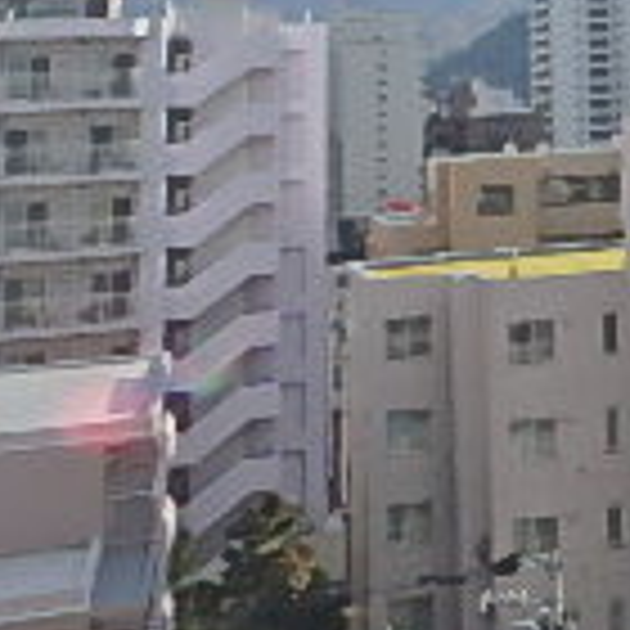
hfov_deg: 16.8
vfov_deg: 19.4
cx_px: 1143
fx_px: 1750
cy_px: -104
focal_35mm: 85
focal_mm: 3.7
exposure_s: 1/400
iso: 125
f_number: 6
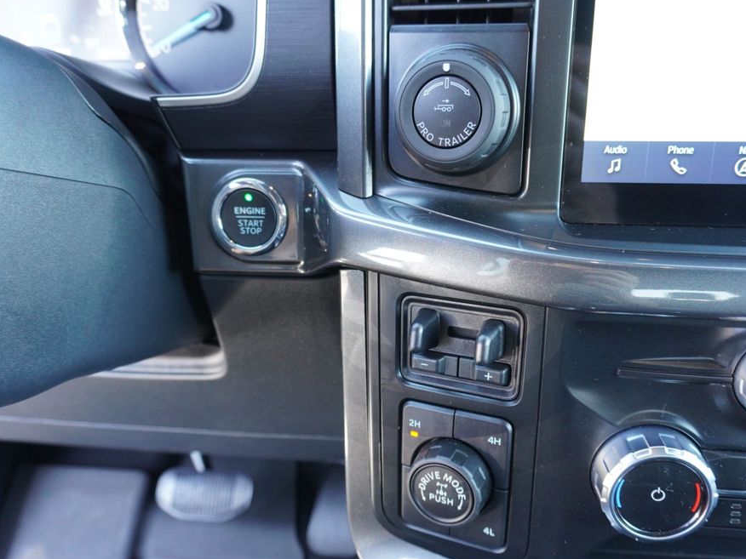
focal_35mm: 27
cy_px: 288
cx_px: 394
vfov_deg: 51.3
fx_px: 582
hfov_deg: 65.3
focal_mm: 16
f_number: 4
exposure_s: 1/60
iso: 800
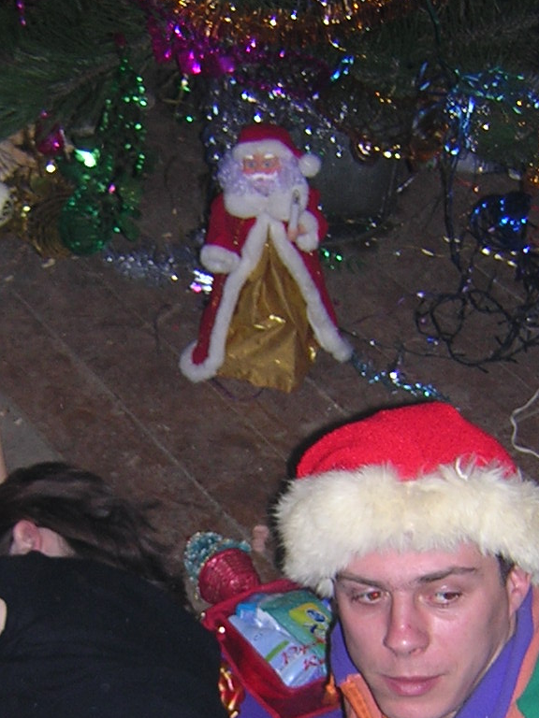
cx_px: 149
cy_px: 668
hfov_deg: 19.5
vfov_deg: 25.1
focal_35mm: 75
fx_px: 1557
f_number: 2.6
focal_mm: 4.7
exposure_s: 1/60.1
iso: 127
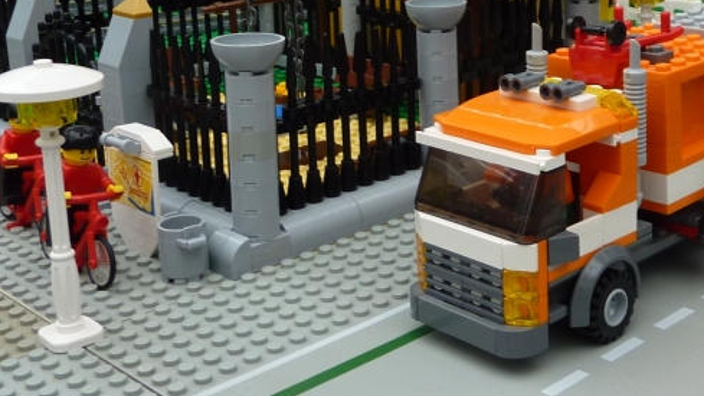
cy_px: 72
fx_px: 1064
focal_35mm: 57
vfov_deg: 20.8
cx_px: 527
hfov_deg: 35.8
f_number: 3.3
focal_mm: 4.1
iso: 80
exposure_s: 1/30
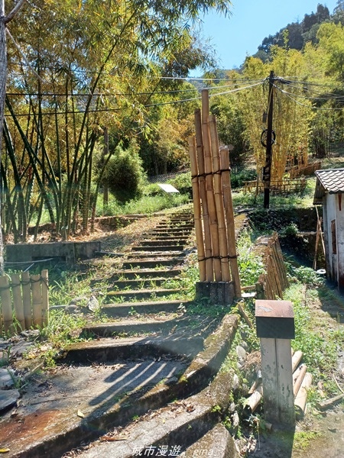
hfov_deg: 54.9
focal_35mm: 25
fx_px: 331
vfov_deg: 69.4
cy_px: 229
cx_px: 172
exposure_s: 1/173
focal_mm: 4.6
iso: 32
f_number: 1.8
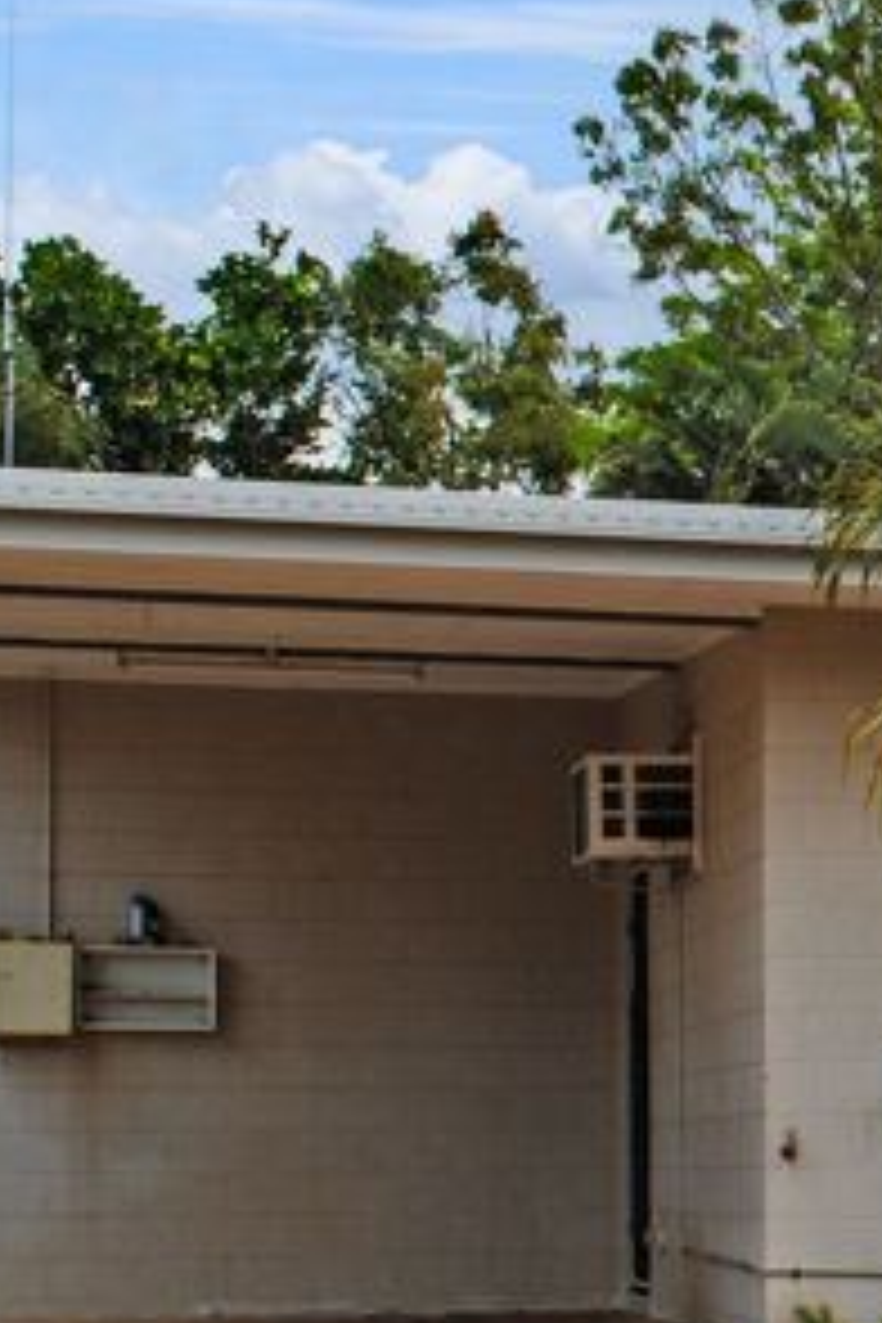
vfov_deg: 20.2
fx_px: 3711
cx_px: 1894
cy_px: 580
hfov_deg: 11.8
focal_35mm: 101
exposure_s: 1/200
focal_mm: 22
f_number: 8
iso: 100
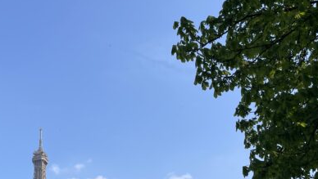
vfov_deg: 20.1
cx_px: 67
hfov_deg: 36.0
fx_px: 473
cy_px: 218
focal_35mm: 56
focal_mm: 4.2
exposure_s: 1/3401
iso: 32
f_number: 1.6
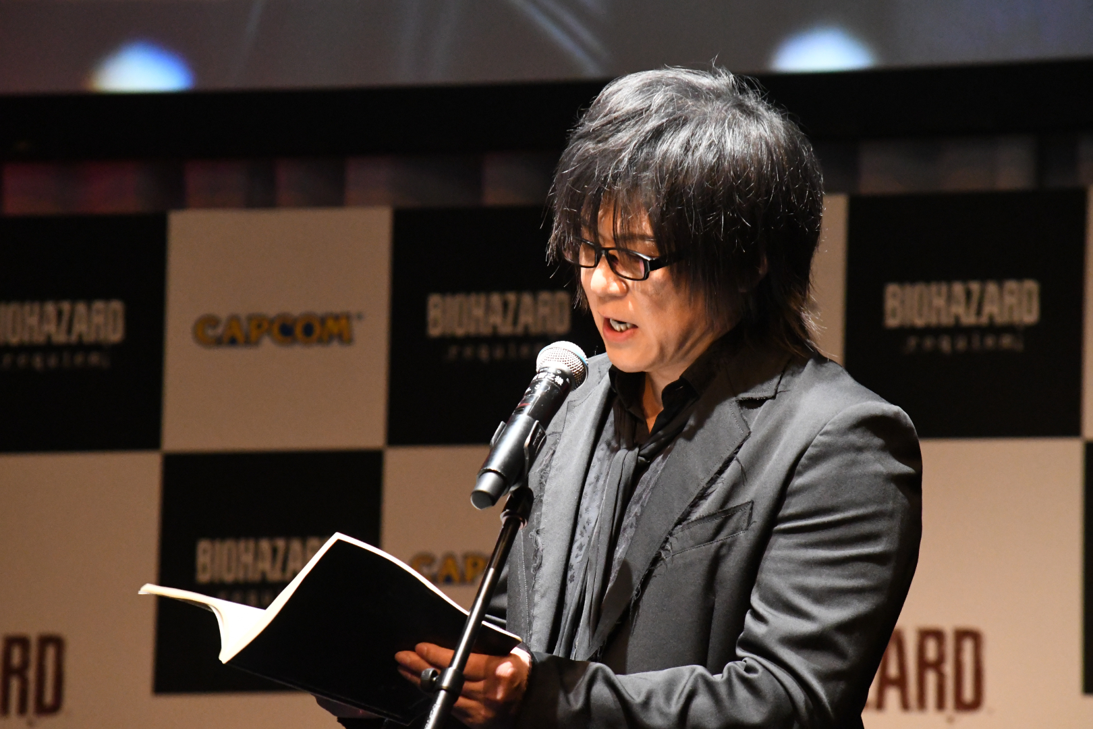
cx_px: 546
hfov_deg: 6.9
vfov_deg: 4.6
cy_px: 364
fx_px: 9108
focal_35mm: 300
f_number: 8
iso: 8000
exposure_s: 1/50
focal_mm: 200
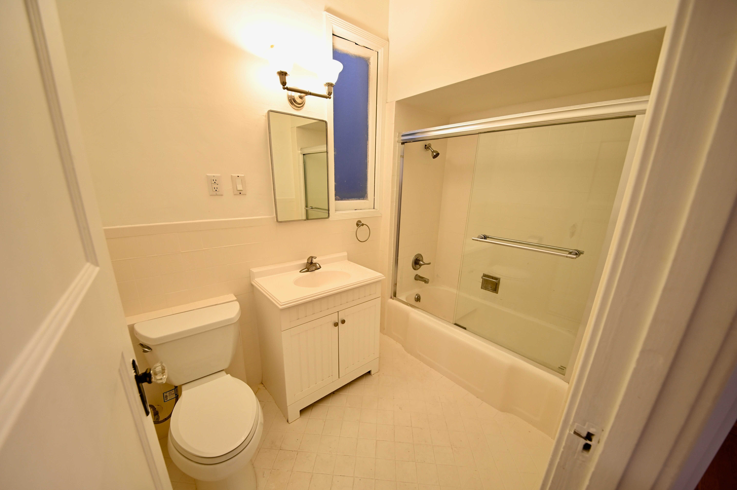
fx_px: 245
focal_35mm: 12
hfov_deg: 112.7
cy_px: 245
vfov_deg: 89.9
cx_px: 368
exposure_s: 1/25
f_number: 5
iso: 400
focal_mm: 12
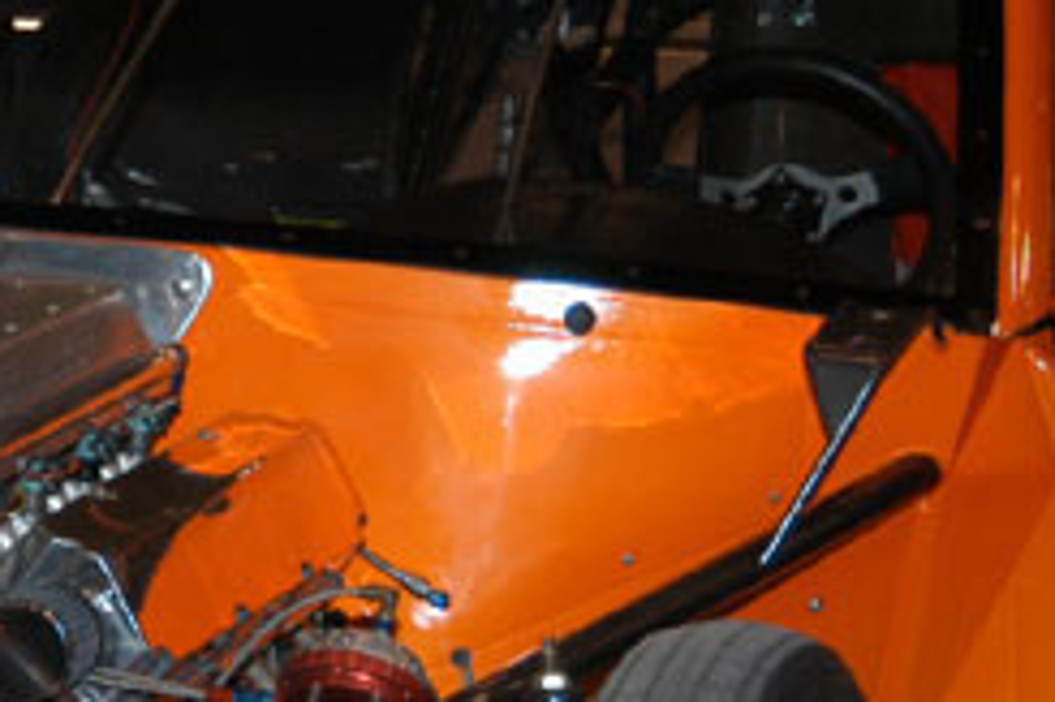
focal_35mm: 186
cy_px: 340
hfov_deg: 10.9
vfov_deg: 7.4
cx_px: 2
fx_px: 5458
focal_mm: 45
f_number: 5
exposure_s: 1/60
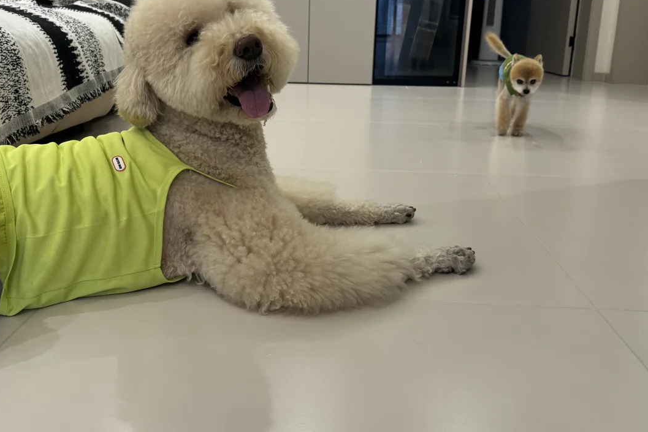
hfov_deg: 55.8
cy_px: 175
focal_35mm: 34
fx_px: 612
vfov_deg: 38.8
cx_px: 305
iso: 200
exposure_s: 1/100
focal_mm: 6.76
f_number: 1.78
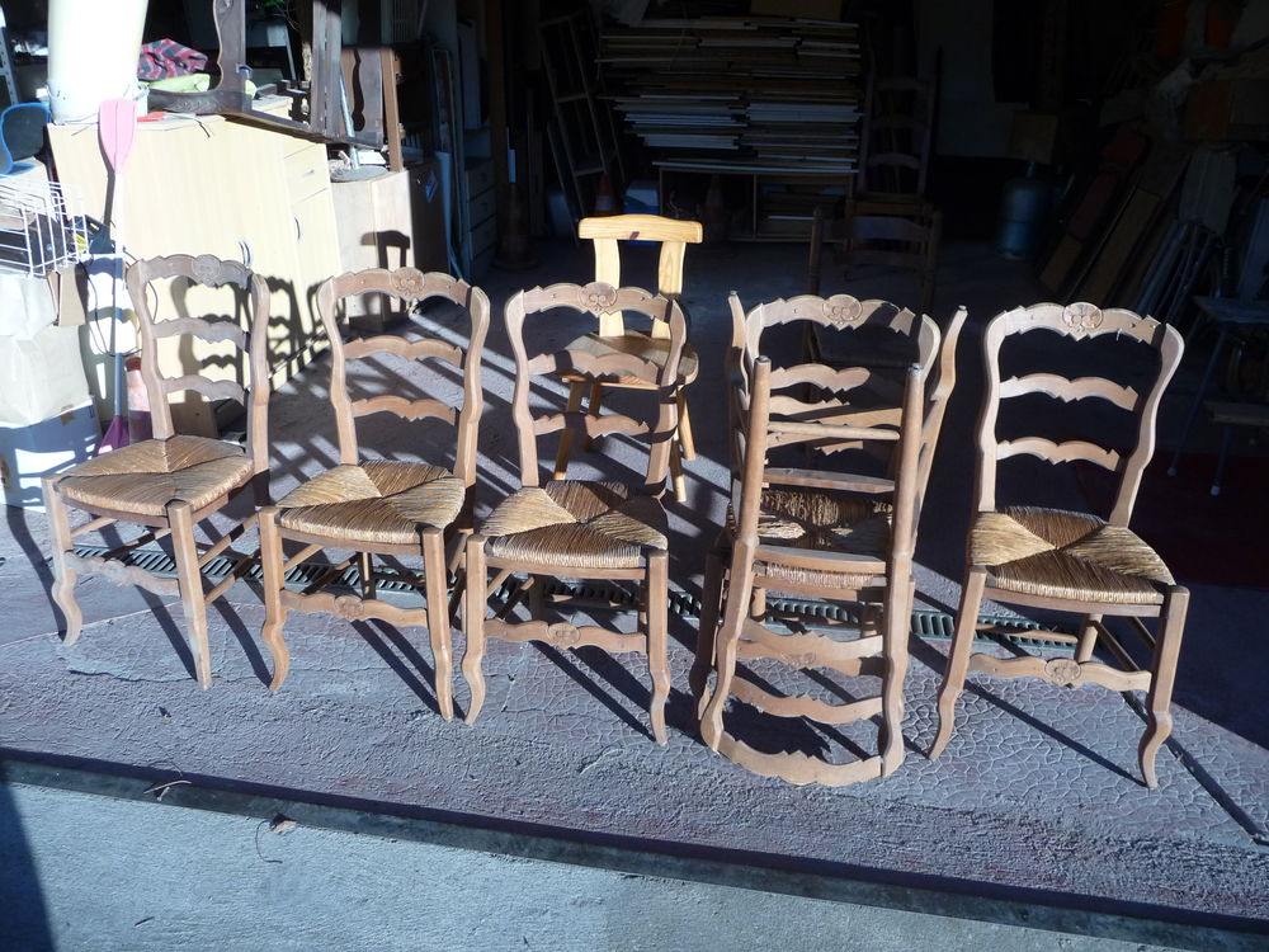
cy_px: 476
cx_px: 634
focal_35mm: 28
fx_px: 1026
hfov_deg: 63.4
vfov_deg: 49.7
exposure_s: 1/640
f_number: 3.3
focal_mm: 4.7
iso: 200
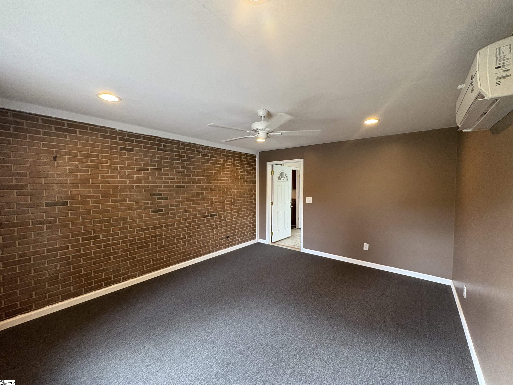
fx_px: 207
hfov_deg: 102.1
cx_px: 256
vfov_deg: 85.7
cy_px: 192
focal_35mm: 14
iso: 200
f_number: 2.2
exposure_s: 1/60
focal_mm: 2.22
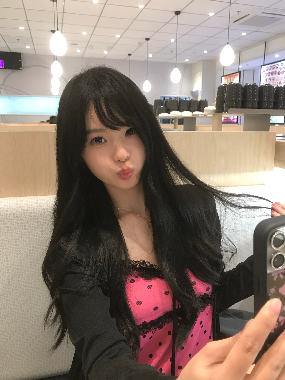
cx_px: 142
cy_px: 190
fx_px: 307
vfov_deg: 63.4
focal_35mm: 28
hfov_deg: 49.7
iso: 40
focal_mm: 3.99
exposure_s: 1/25
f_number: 1.8
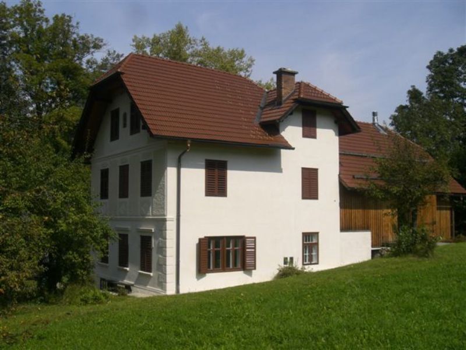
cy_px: 175
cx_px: 233
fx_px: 512
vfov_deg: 37.7
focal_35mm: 38
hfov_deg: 49.0
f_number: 4.4
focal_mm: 6.3
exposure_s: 1/1250
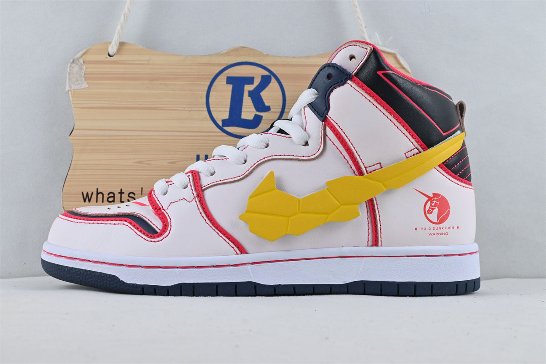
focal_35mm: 49
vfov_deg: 27.7
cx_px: 273
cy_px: 182
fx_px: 739
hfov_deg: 40.5
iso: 1000
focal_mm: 32.5
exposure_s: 1/160
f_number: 10
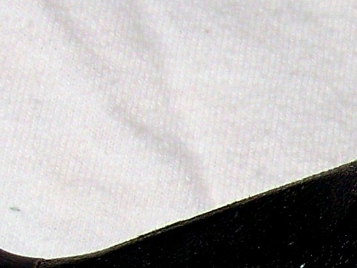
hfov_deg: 9.6
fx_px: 2074
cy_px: 327
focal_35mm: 201
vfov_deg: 7.3
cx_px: 505
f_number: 3.2
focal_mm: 5.85
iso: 64
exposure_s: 1/30
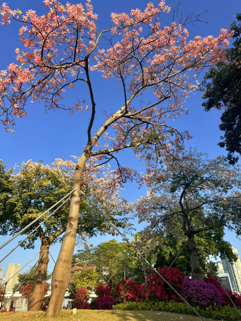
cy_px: 160
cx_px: 120
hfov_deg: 56.8
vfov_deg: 71.6
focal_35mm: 24
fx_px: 223
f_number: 1.78
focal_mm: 6.76
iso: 80
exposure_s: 1/2703
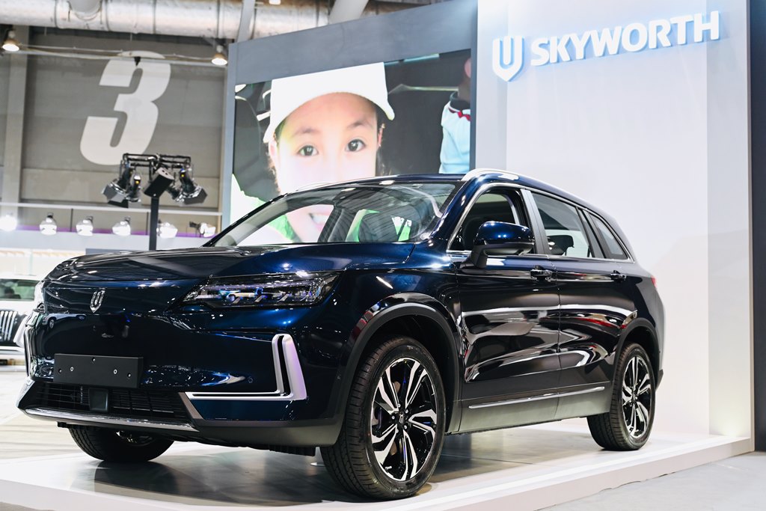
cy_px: 256
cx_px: 383
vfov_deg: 32.6
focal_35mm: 41
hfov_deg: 47.4
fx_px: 872
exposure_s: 1/60
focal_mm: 41
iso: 1000
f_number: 3.5
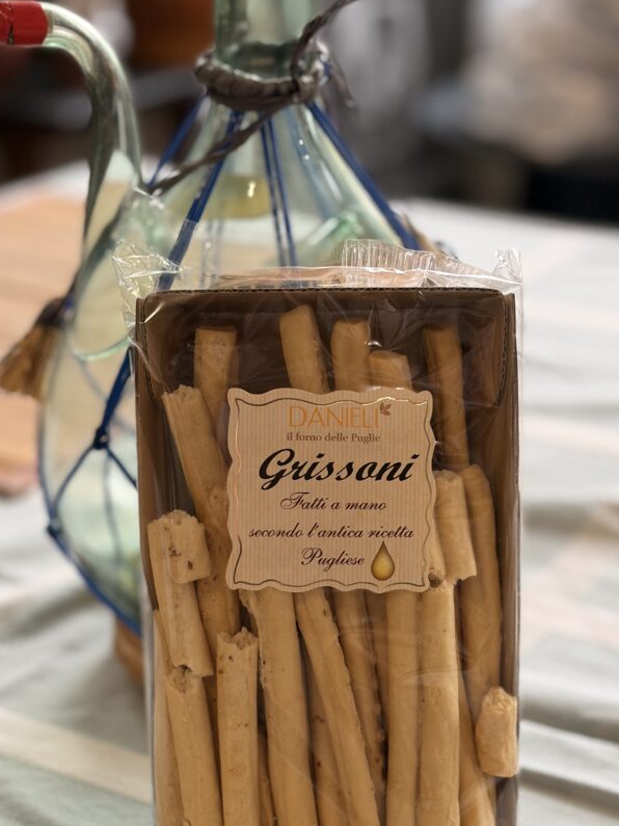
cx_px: 324
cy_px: 507
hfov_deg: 21.9
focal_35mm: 67
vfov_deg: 28.9
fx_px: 1598
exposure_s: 1/50
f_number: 1.6
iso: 40
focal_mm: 5.96
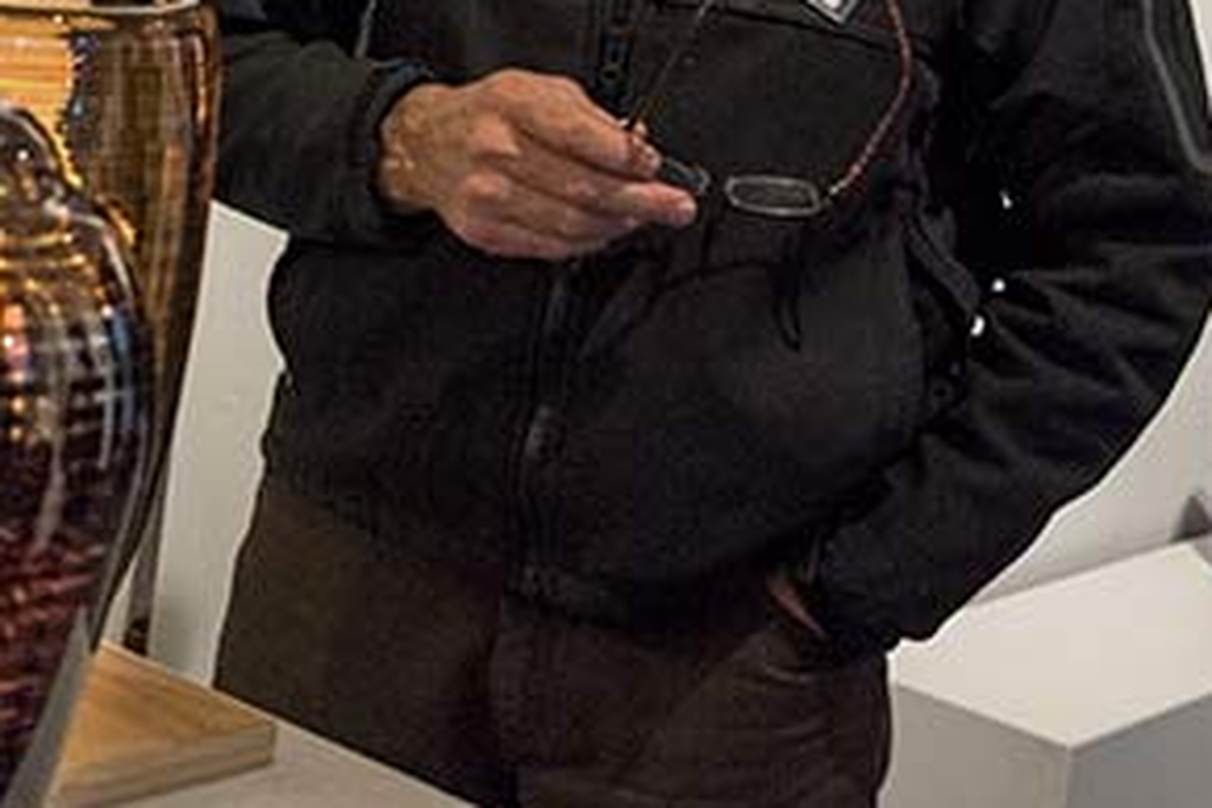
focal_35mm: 80
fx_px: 2693
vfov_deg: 16.8
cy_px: 40
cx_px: 314
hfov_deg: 25.1
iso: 1250
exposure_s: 1/160
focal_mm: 30
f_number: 5
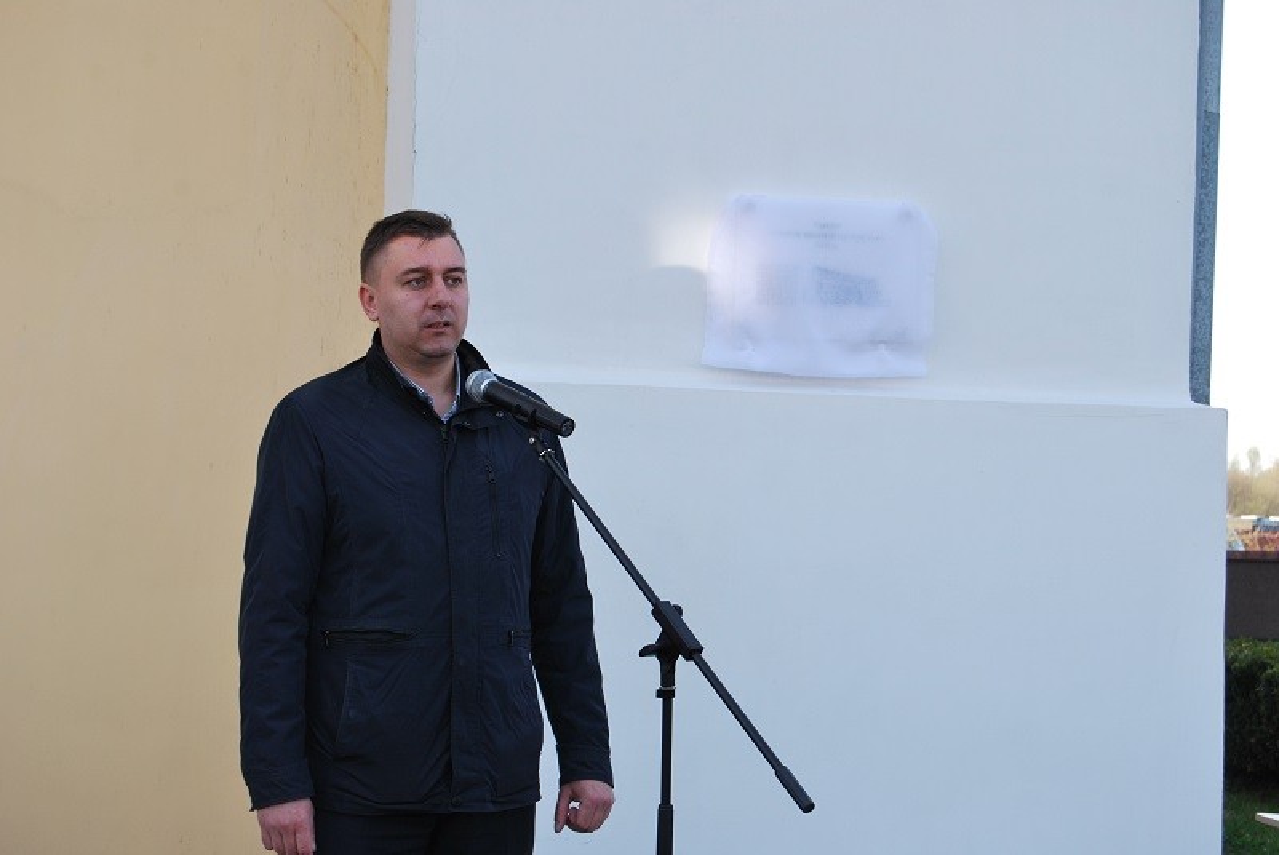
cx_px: 640
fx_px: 2934
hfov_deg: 24.6
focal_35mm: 82
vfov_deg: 16.6
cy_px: 428
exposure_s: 1/125
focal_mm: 55
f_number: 5.6
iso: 180
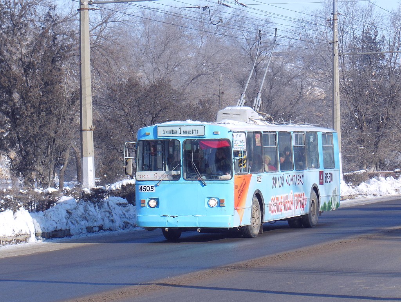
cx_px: 200
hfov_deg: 13.8
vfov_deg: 10.4
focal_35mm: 143
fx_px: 1658
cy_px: 151
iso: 125
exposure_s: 1/500
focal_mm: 25.5
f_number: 5.8
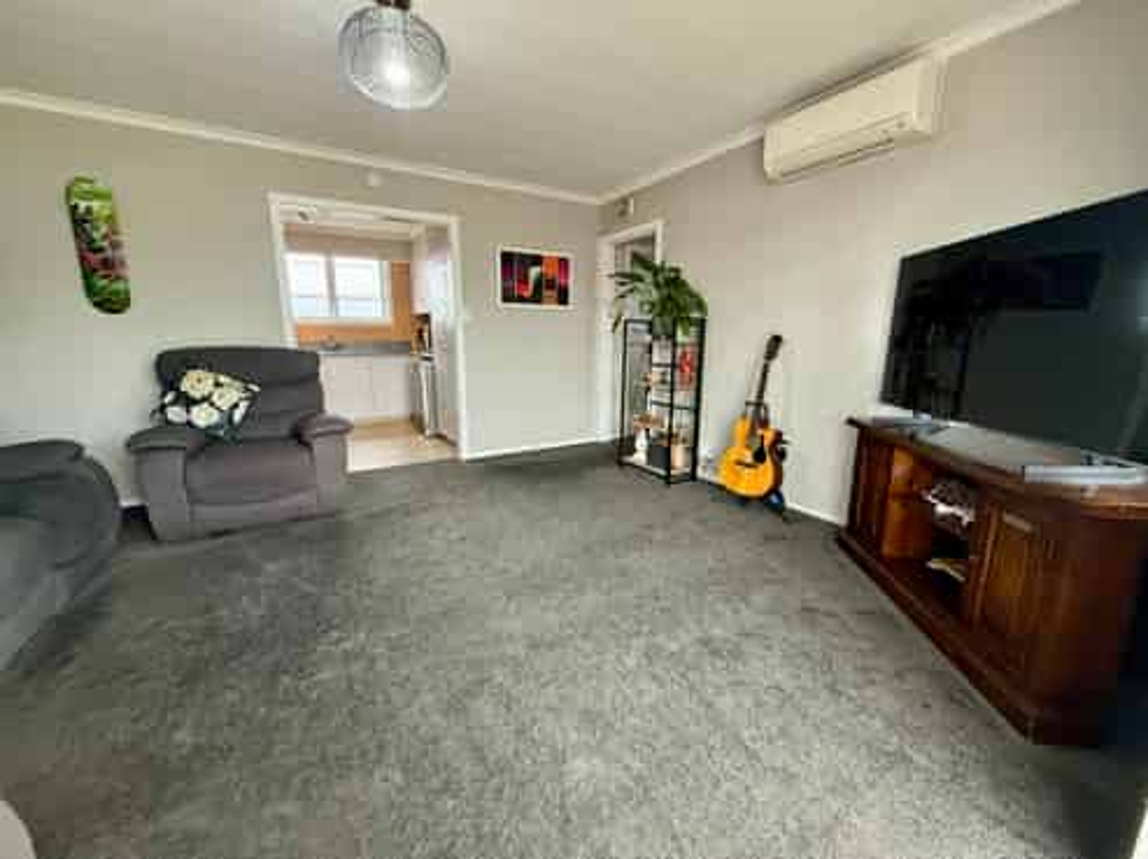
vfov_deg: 85.6
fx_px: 464
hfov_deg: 102.1
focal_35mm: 14
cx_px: 574
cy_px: 430
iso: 250
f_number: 2.2
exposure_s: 1/99
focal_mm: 2.22
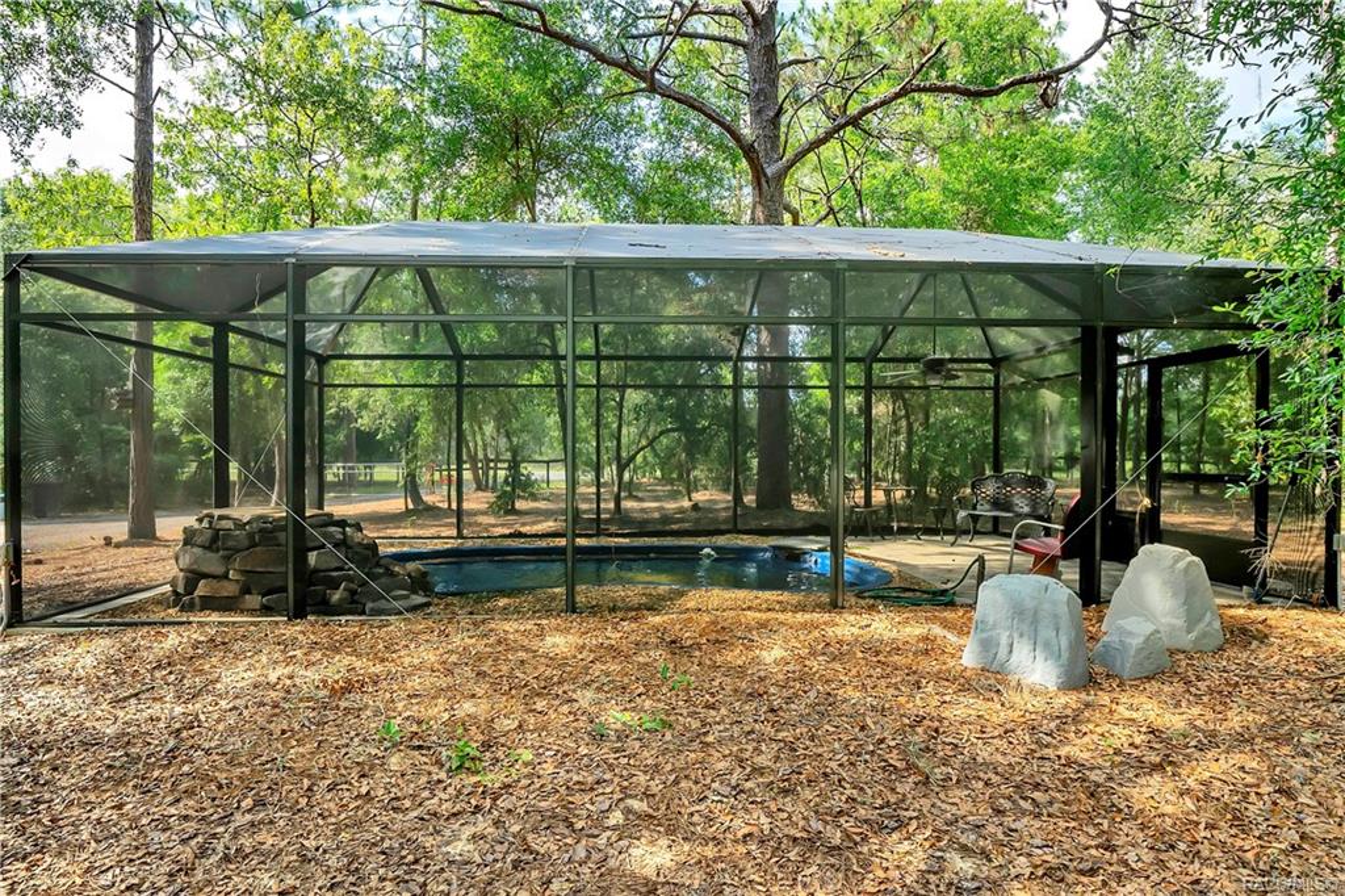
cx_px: 672
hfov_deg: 90.0
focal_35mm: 18
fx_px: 672
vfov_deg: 67.3
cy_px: 448
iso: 320
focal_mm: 12
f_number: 8
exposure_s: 1/100
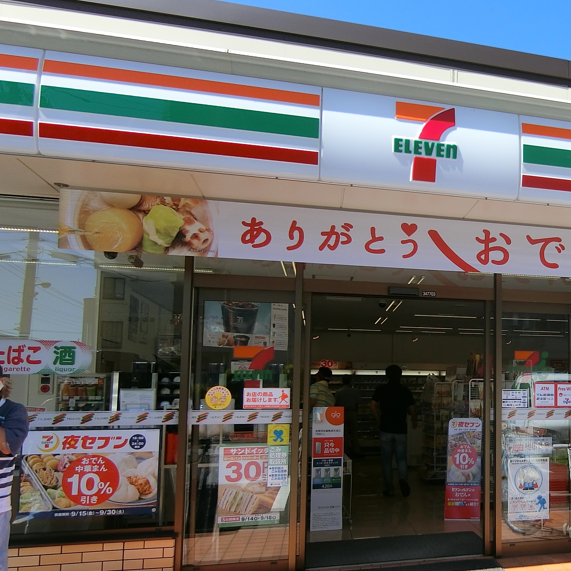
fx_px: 616
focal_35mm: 33
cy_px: 337
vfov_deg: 49.5
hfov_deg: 45.0
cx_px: 518
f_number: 2.7
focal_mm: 4.06
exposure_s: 1/1000
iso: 80
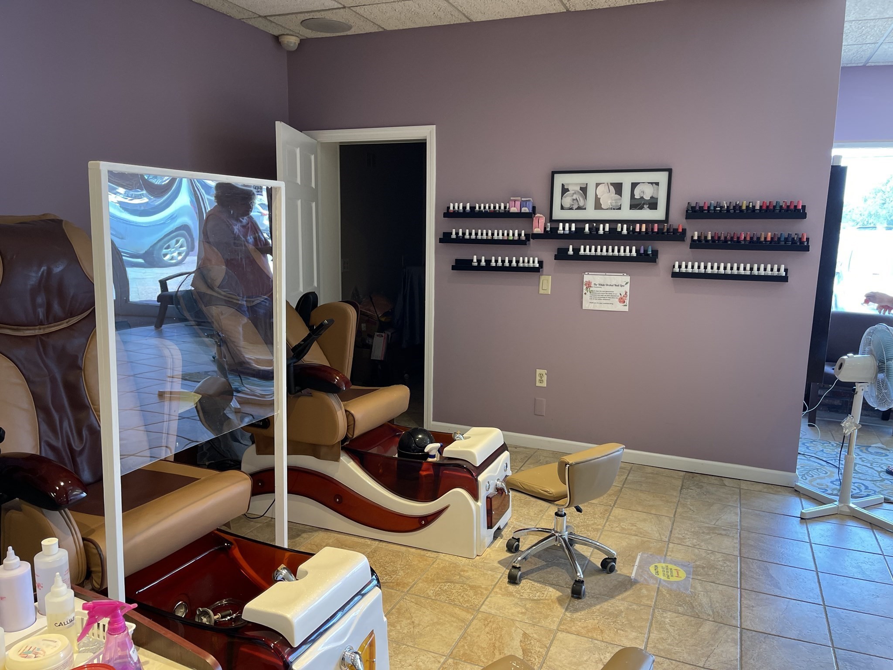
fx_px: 671
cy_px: 335
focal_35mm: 26
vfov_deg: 53.1
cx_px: 446
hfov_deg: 67.3
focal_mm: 5.1
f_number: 1.6
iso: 125
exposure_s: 1/60
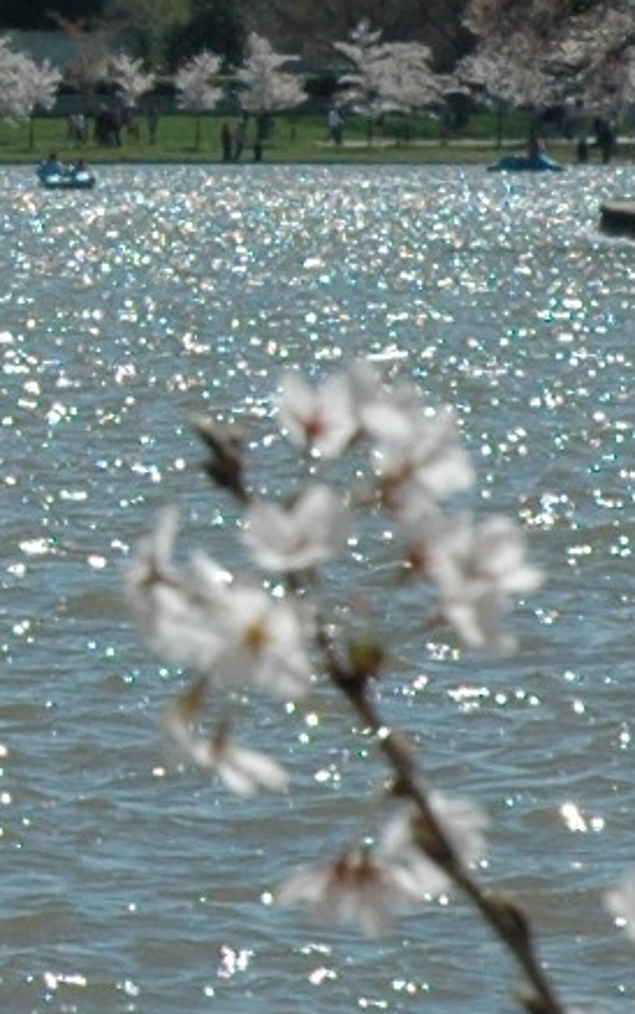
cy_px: -58
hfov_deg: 2.3
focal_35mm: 576
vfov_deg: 3.6
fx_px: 15952
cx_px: -804
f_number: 13
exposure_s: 1/640
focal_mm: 55
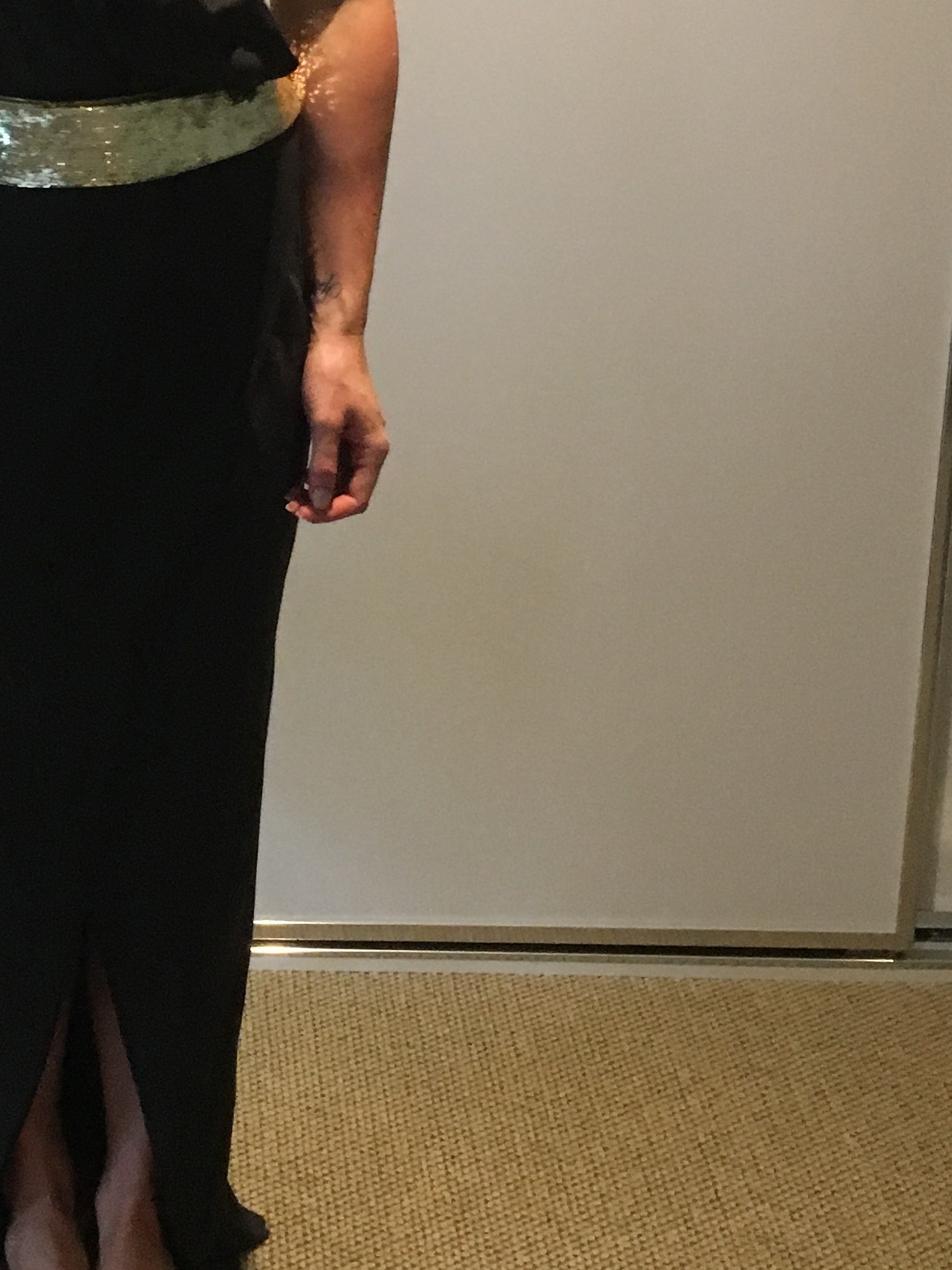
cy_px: 188
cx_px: 93
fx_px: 2530
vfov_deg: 27.4
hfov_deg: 20.9
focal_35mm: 69
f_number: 2.2
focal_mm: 4.15
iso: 200
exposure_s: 1/25
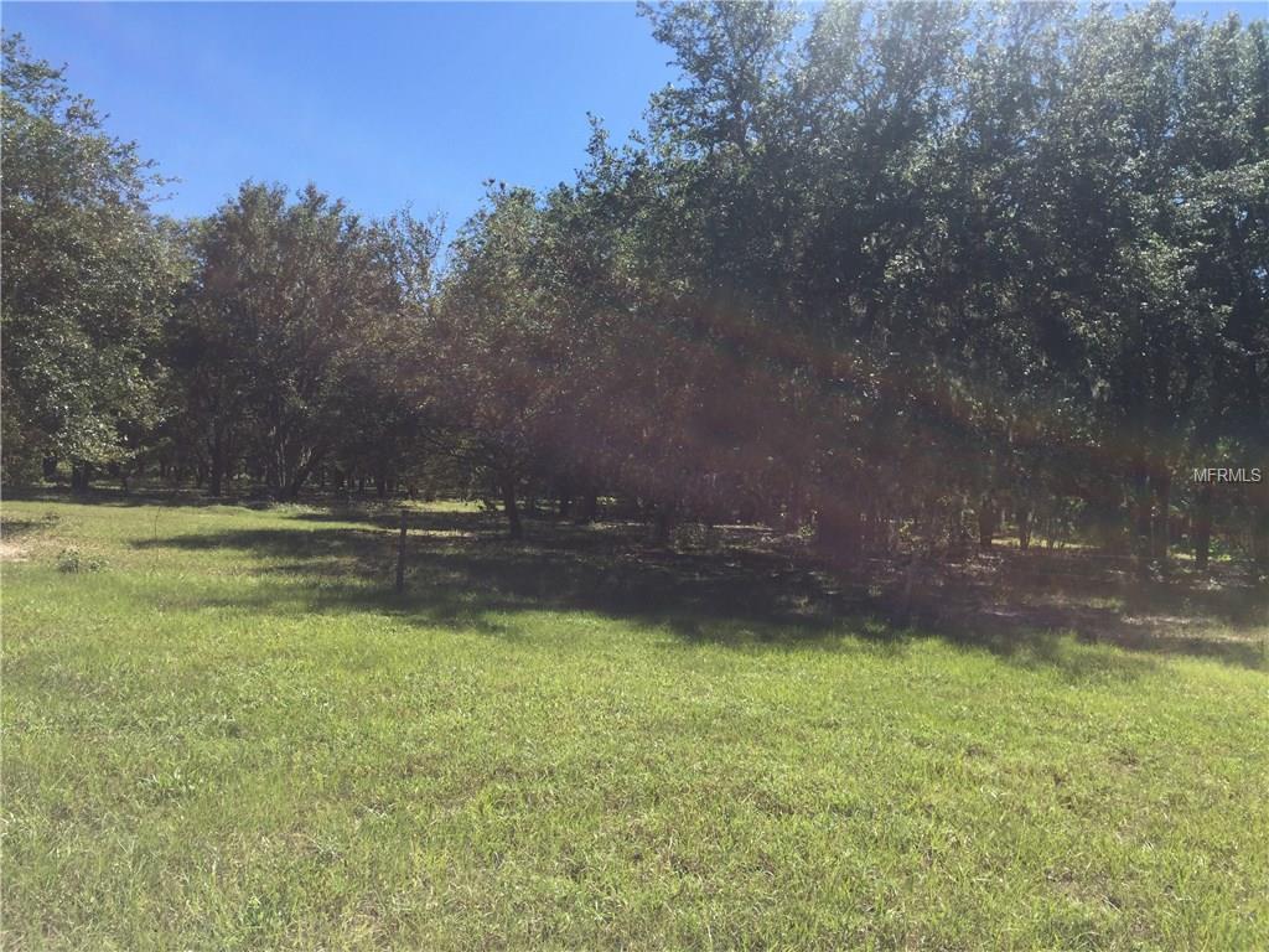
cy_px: 476
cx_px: 634
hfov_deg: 61.7
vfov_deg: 48.2
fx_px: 1063
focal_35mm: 29
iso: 32
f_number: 2.2
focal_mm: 4.15
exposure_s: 1/1522
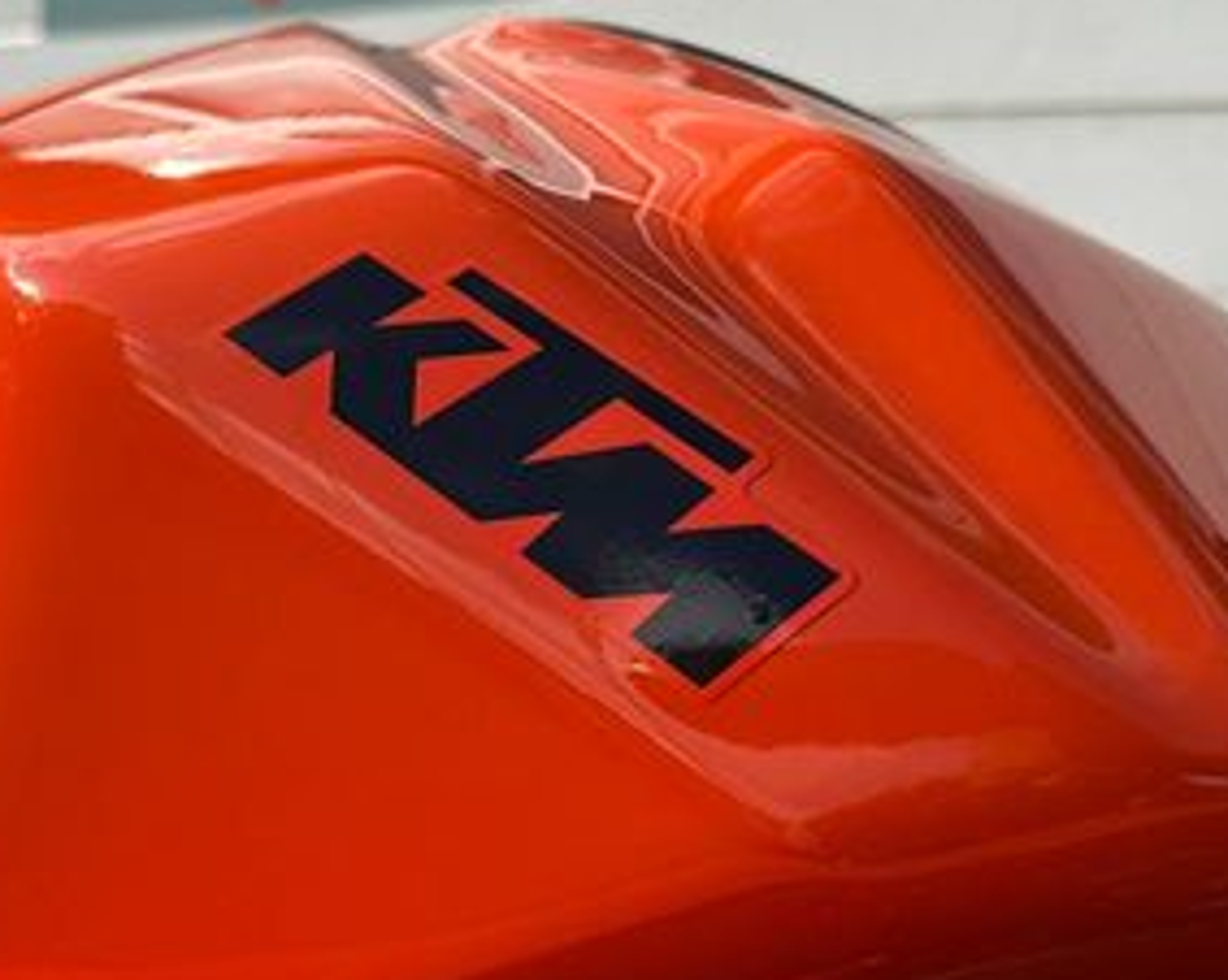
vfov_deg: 28.6
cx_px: 286
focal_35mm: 53
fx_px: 1925
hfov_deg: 34.5
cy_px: 525
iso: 80
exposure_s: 1/3155
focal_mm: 6.86
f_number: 1.78
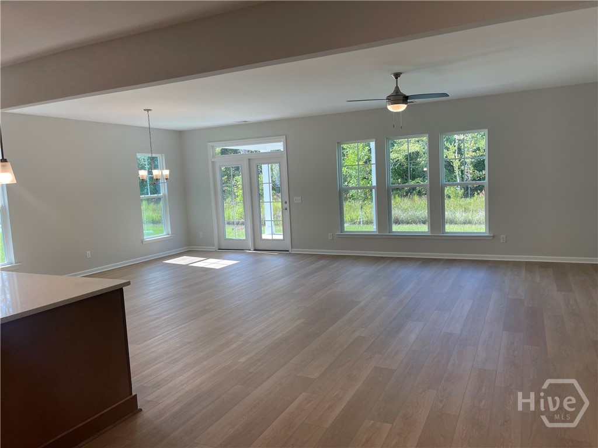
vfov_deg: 54.9
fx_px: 432
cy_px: 224
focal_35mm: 25
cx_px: 299
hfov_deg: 69.4
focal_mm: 5.1
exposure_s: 1/215
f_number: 1.6
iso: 32
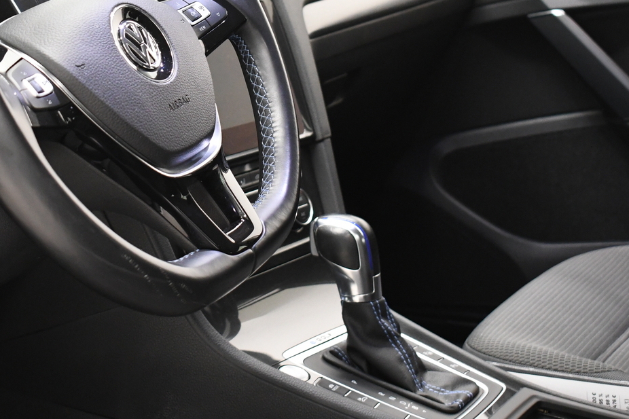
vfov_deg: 14.9
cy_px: 81
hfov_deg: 22.3
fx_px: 1590
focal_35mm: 91
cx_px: 202
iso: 2500
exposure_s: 1/25
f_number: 4.5
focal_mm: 35
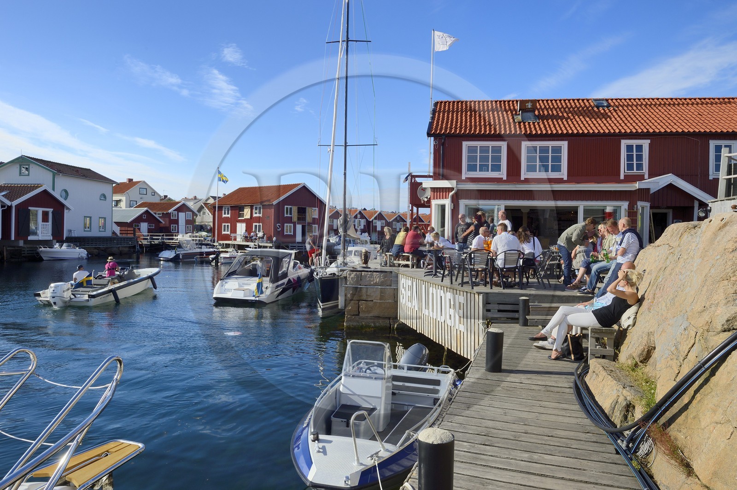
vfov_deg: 53.1
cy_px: 245
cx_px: 368
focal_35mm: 24
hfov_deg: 73.8
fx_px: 491
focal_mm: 24
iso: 200
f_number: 13
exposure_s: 1/250
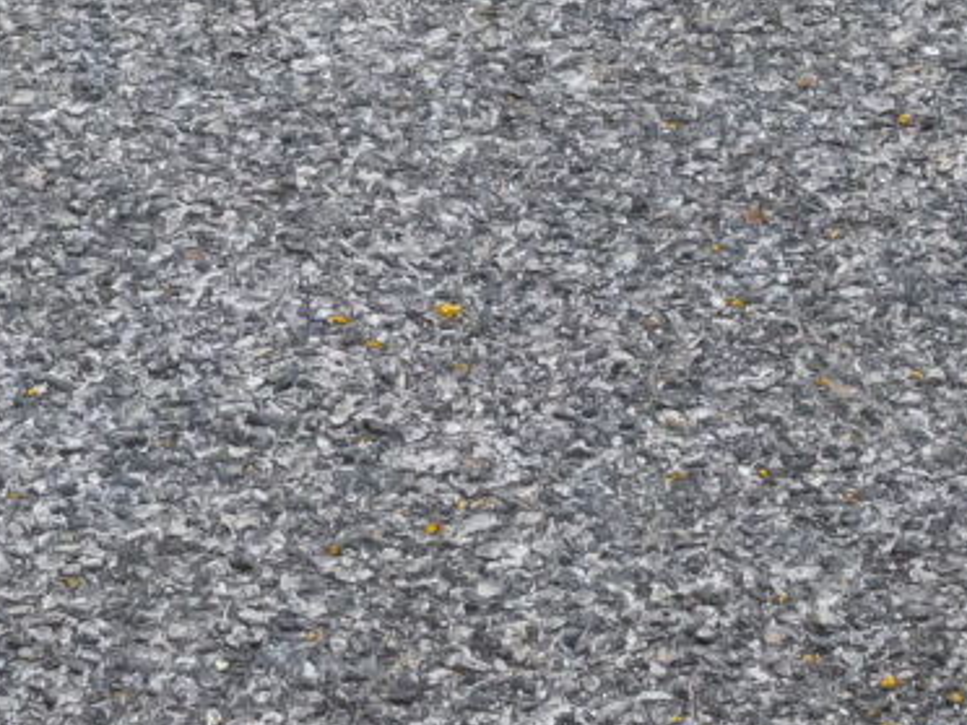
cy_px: -433
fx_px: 7766
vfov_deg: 5.3
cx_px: 590
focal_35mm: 278
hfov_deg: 7.1
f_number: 8
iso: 1000
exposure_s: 1/800
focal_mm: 28
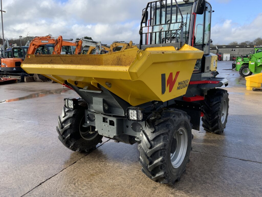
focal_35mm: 29
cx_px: 131
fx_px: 219
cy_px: 98
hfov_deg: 61.7
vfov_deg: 48.2
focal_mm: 3
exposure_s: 1/635
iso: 16
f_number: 1.8
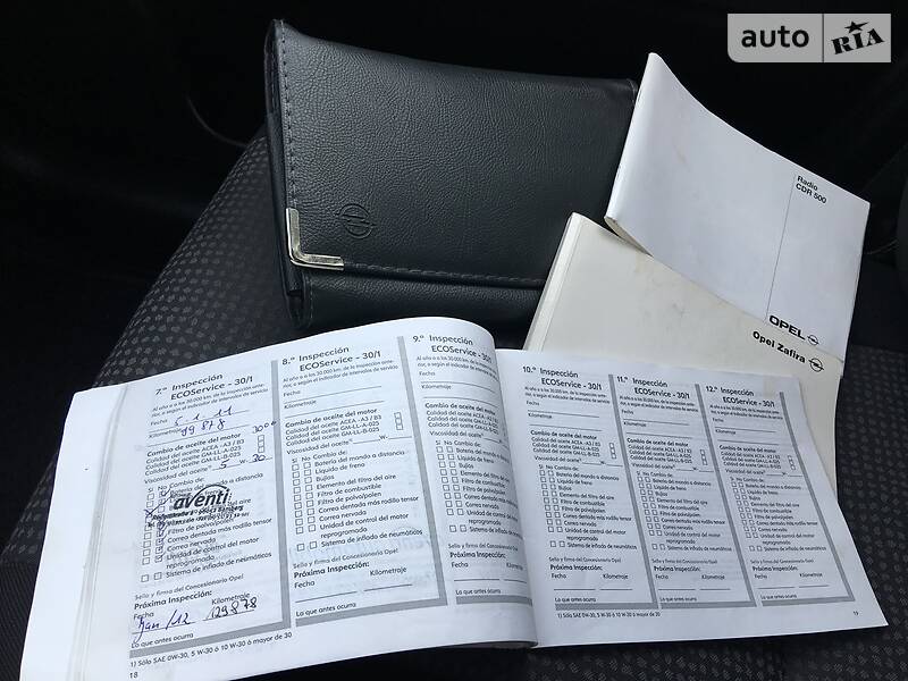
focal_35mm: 29
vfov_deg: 48.2
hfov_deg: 61.7
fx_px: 761
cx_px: 454
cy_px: 340
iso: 25
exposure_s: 1/196
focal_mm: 4.2
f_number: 2.2
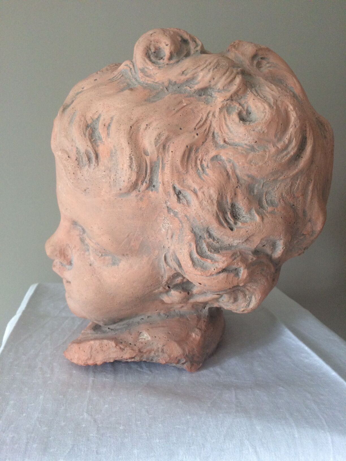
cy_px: 230
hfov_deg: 48.2
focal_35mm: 29
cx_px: 173
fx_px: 386
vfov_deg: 61.7
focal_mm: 4.15
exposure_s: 1/33
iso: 160
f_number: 2.2
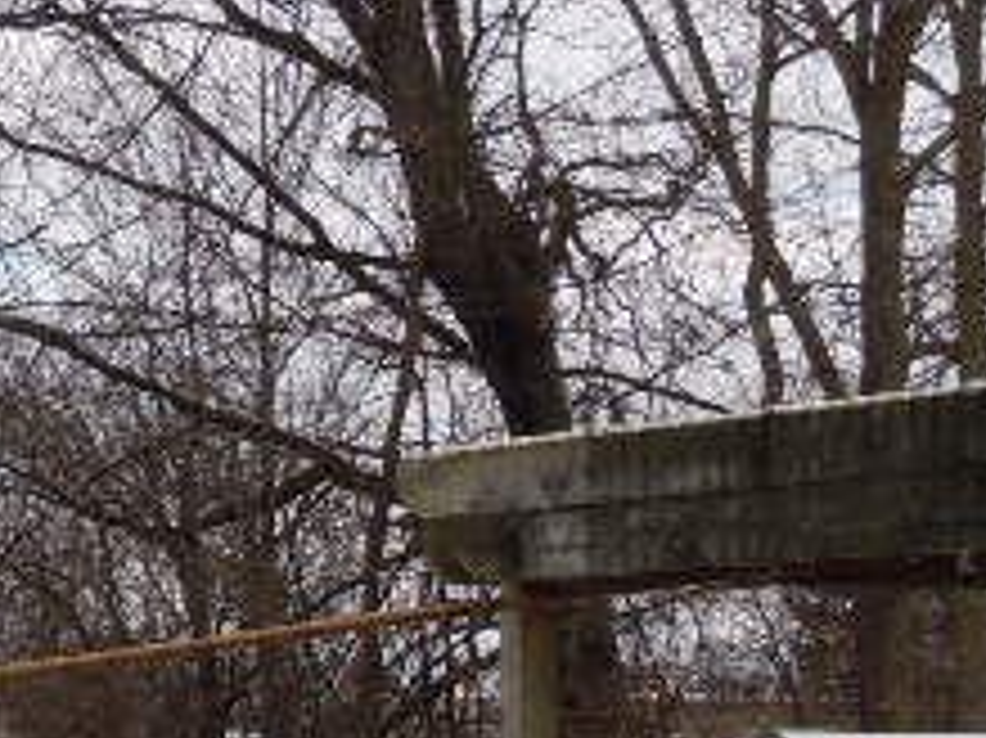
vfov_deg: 7.4
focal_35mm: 199
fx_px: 5665
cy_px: 702
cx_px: -365
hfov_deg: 9.7
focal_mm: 12.2
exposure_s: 1/400
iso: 100
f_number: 4.1
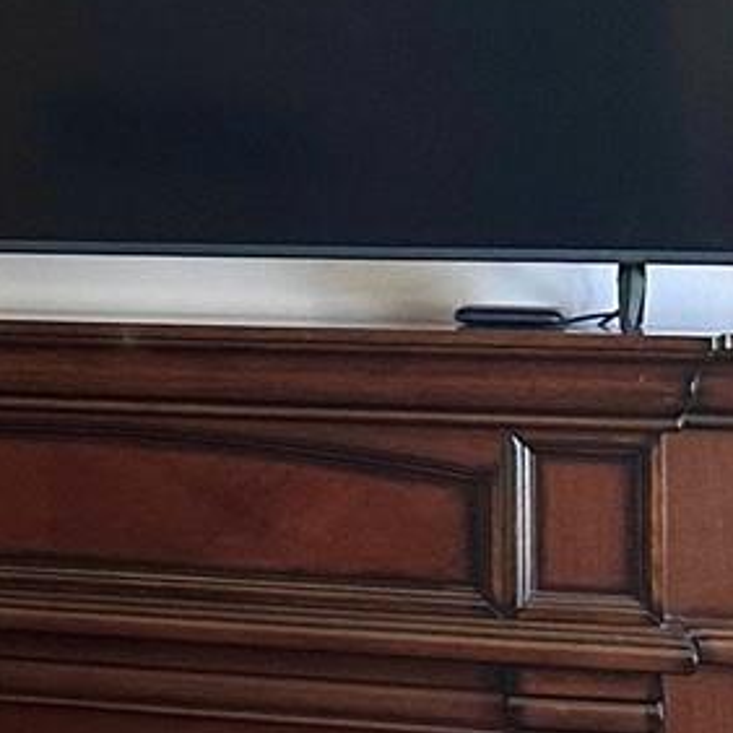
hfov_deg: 9.3
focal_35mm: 154
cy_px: 91
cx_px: -1357
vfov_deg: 11.3
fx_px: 3689
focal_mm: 6.86
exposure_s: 1/60
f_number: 1.78
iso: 160
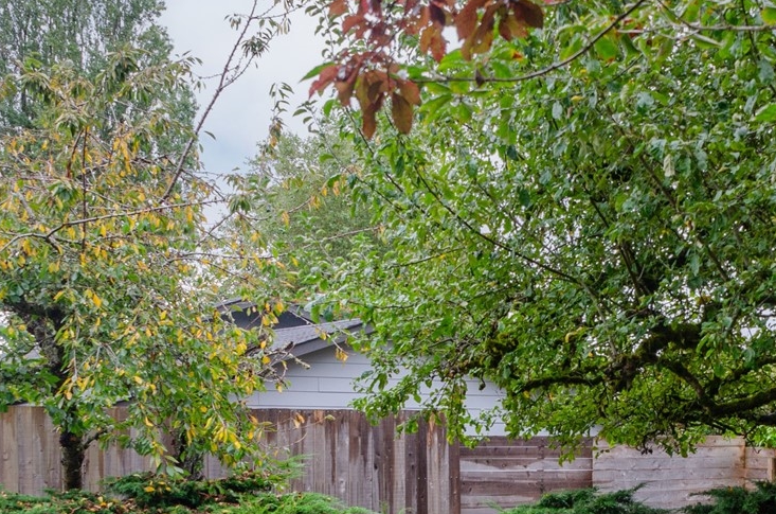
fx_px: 1573
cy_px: 445
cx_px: 657
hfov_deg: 27.0
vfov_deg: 18.3
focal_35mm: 73
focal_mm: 21
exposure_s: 1/125
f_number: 5.6
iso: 200
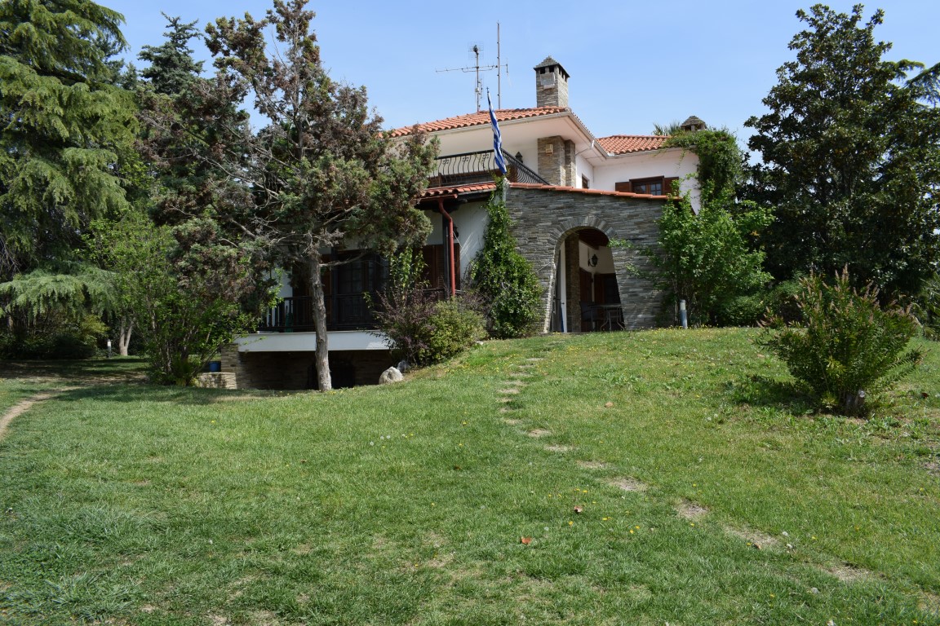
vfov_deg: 47.9
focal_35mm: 27
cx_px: 470
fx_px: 705
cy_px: 313
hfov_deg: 67.4
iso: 200
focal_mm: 18
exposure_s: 1/320
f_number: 9
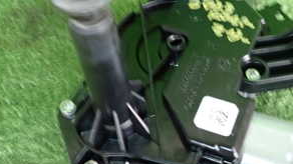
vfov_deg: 21.4
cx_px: 193
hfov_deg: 36.9
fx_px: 435
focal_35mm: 56
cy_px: 73
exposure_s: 1/10
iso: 800
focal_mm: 4.5
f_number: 5.6
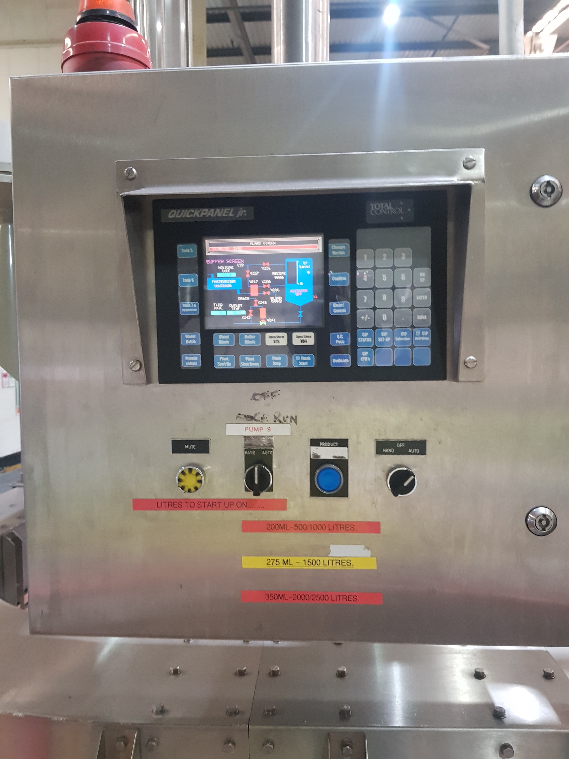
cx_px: 284
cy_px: 380
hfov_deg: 53.1
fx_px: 570
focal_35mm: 26
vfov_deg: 67.3
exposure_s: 1/20
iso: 250
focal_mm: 4.3
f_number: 1.7
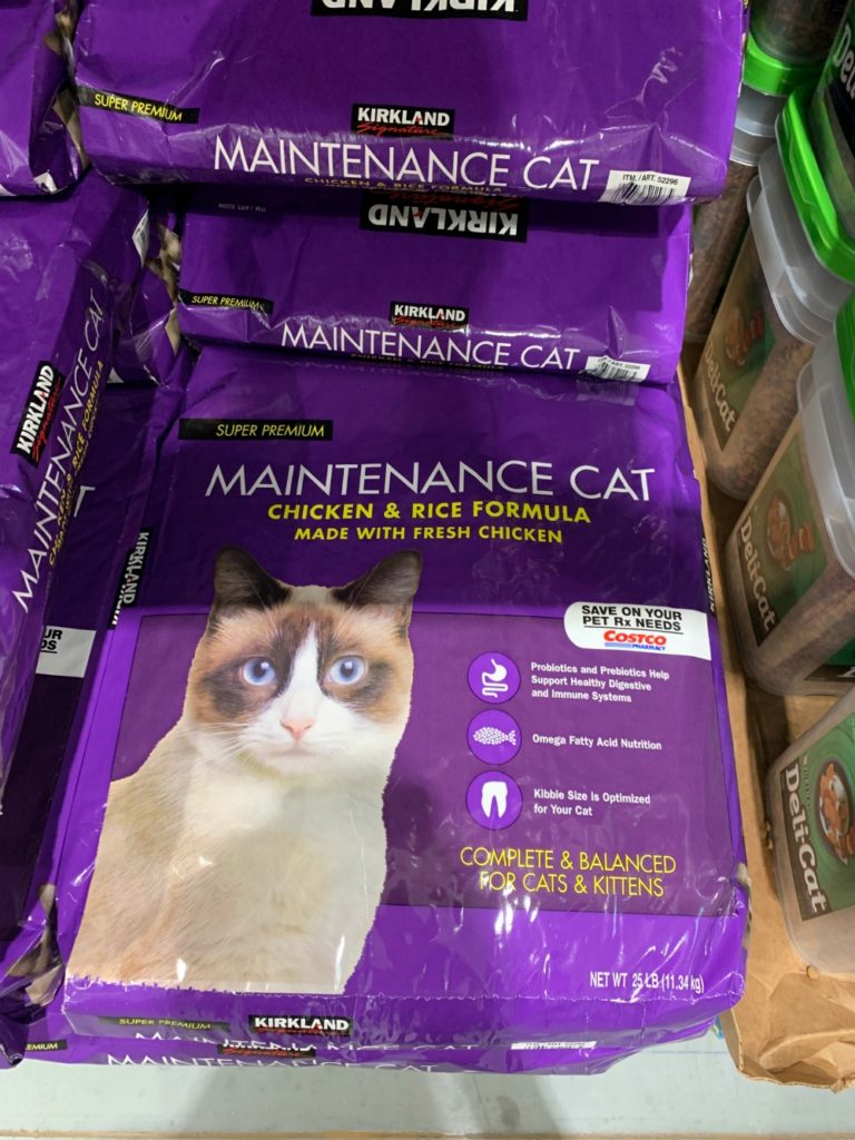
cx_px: 428
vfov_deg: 67.3
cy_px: 570
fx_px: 856
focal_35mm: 26
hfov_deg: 53.1
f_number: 1.8
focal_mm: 4.25
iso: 250
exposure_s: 1/40
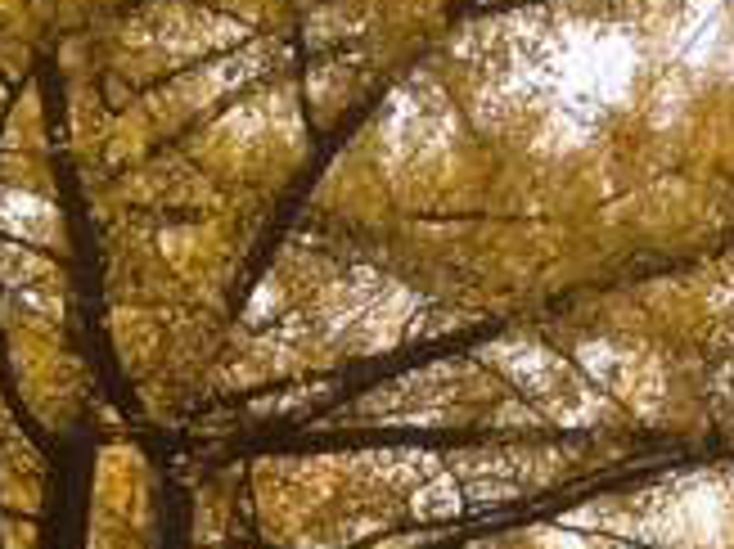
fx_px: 2415
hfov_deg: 17.2
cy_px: 1012
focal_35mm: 114
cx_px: 563
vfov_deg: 11.9
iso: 32
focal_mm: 4.15
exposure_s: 1/1053
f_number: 2.2
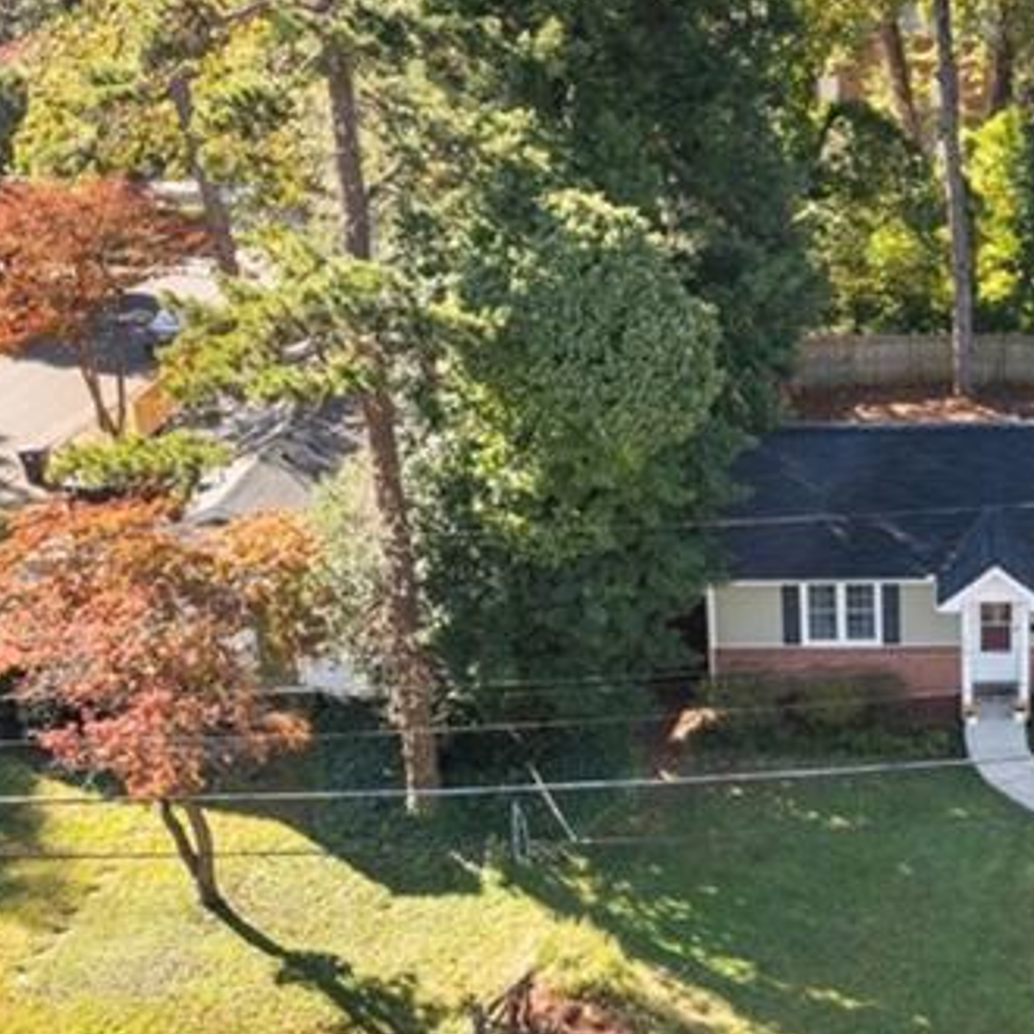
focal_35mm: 58
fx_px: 1960
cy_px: 446
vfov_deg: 29.5
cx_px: 931
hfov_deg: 28.4
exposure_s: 1/320
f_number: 2.8
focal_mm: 8.38
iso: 100
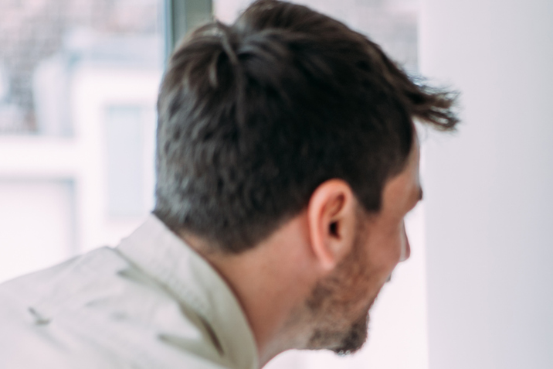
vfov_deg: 8.3
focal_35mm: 163
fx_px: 2503
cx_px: 567
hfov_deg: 12.4
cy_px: 536
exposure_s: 1/320
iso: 160
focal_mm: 55
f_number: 2
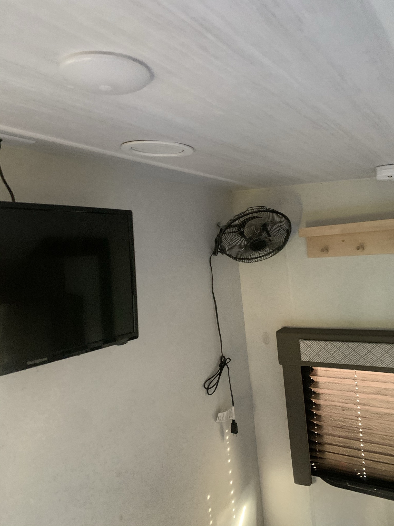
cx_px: 197
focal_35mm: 26
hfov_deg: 53.1
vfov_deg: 67.3
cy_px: 263
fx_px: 395
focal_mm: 4.25
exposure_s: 1/30
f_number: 1.8
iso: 500
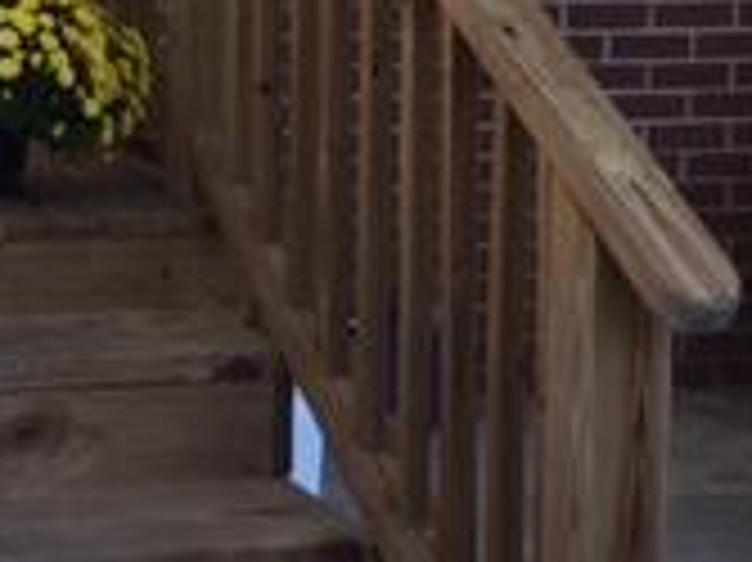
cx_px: -162
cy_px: -9
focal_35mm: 111
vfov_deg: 13.1
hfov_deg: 16.9
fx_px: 2410
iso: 32
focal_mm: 4.15
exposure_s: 1/120
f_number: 2.2
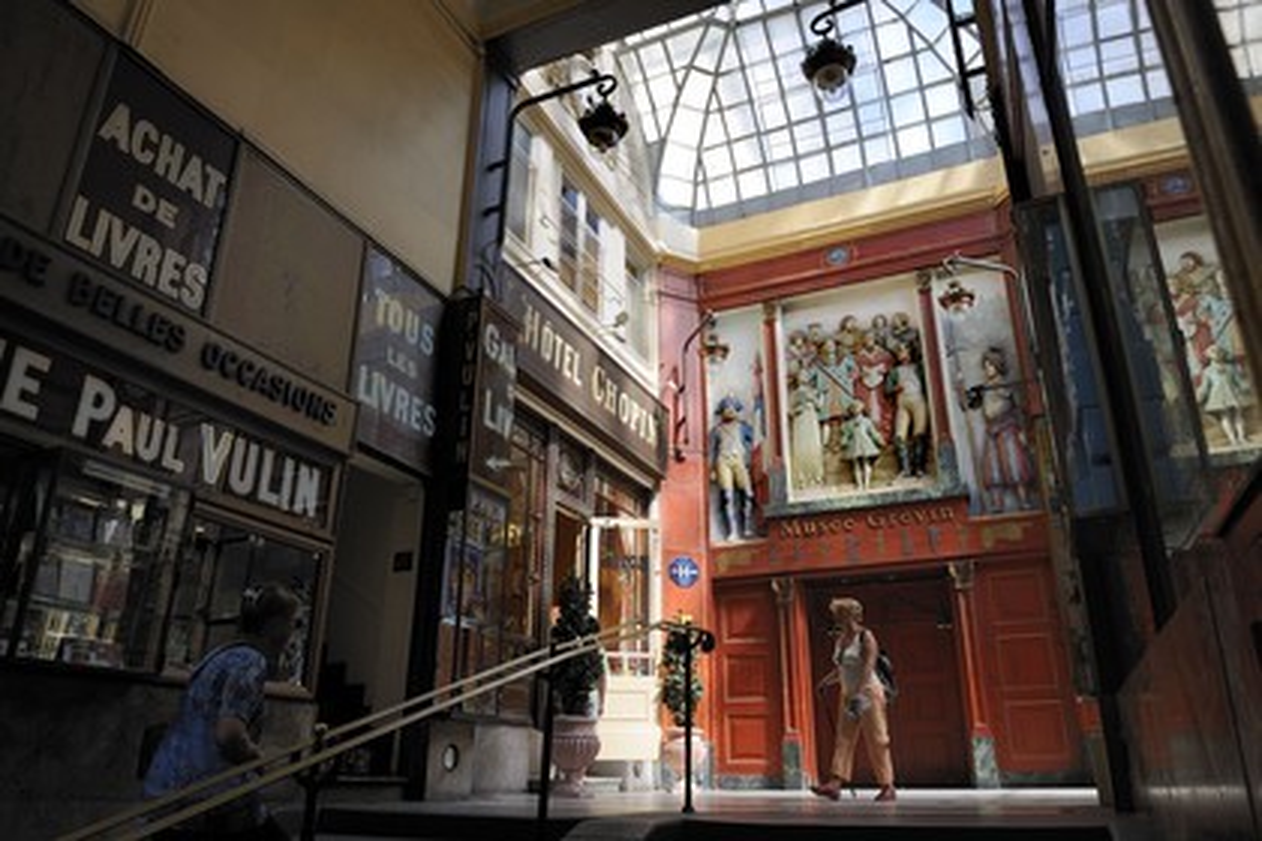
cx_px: 631
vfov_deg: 53.1
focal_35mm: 24
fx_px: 841
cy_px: 420
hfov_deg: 73.7
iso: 200
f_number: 5.6
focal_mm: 24
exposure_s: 1/160
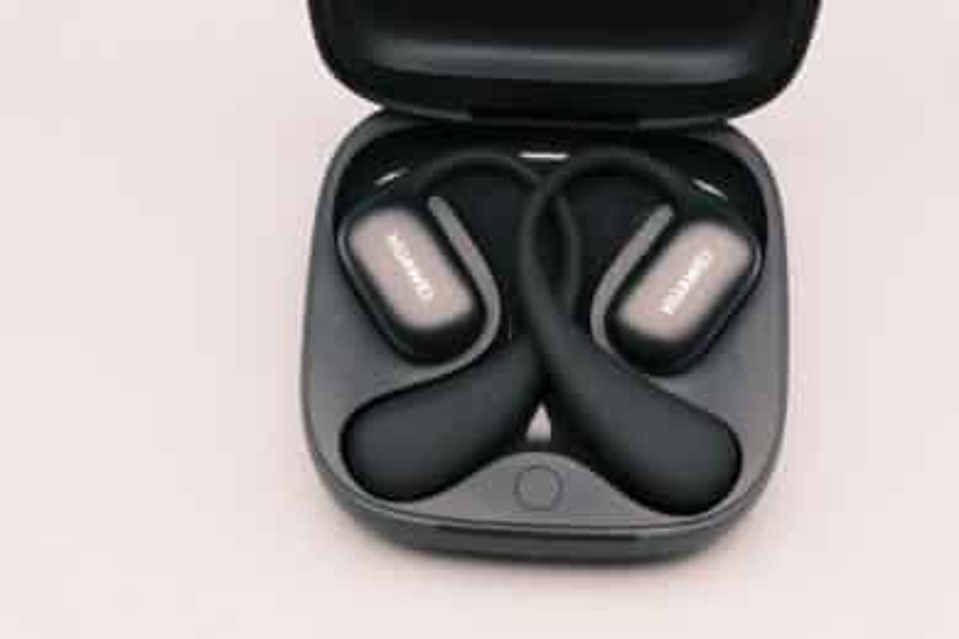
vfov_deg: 18.2
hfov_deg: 27.0
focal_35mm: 75
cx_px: 480
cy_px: 320
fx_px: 1998
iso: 1600
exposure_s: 1/150
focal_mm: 50
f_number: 8
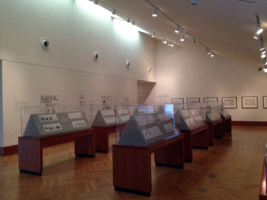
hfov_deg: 55.4
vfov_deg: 42.9
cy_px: 100
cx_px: 134
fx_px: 255
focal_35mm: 33
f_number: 2.4
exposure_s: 1/20
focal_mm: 4.12
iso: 200
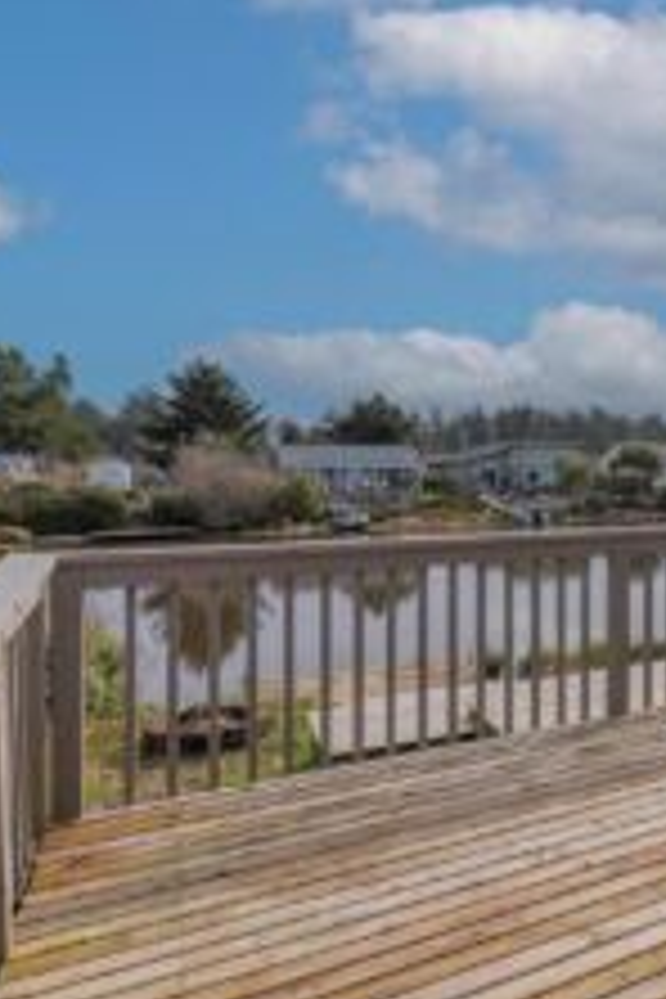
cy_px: 511
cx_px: 693
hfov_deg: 40.7
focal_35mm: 27
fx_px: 749
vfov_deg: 67.4
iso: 160
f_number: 9
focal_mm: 10
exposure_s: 1/500
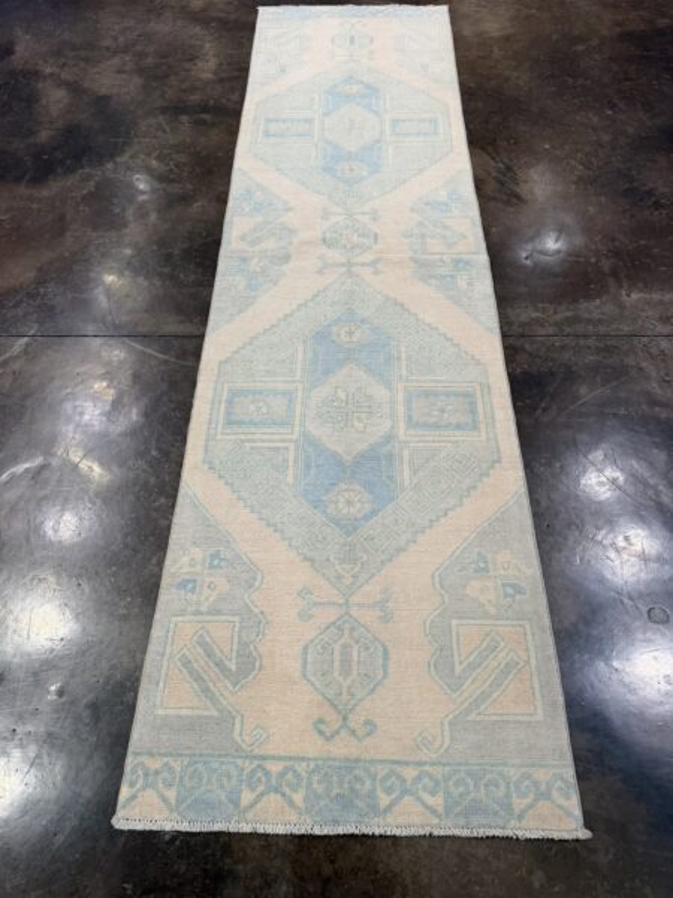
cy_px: 449
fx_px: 622
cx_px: 336
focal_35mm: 24
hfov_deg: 56.8
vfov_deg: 71.6
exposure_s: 1/120
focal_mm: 6.76
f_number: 1.78
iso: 80
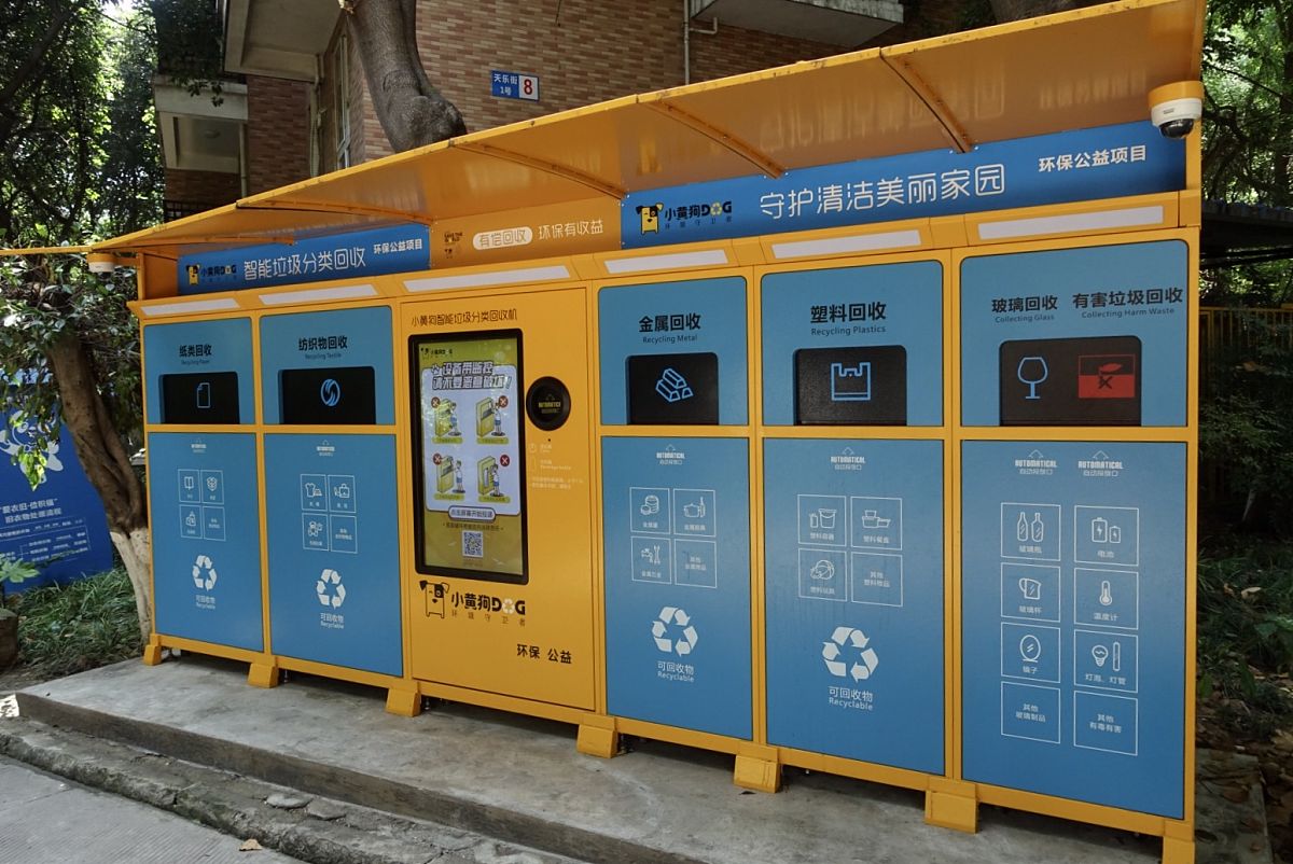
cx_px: 646
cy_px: 432
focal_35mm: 24
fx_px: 863
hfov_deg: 73.7
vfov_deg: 53.2
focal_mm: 8.8
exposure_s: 1/200
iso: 500
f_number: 3.5
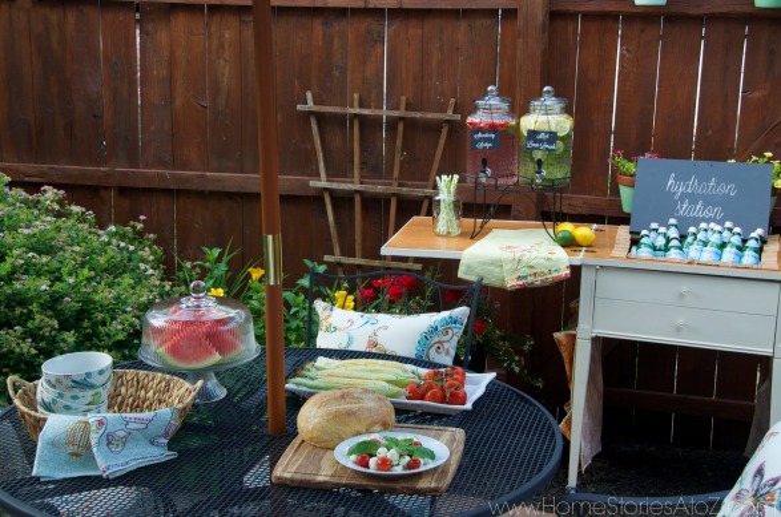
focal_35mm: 66
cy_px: 258
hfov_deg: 30.6
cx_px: 390
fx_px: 1429
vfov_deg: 20.5
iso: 100
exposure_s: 1/15
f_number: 10
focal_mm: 44
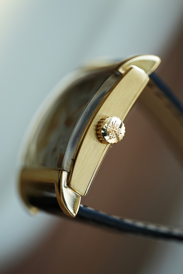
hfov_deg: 13.0
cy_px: 137
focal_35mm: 105
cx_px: 92
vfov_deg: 19.5
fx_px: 801
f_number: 2.8
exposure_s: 1/250
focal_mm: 105
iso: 800
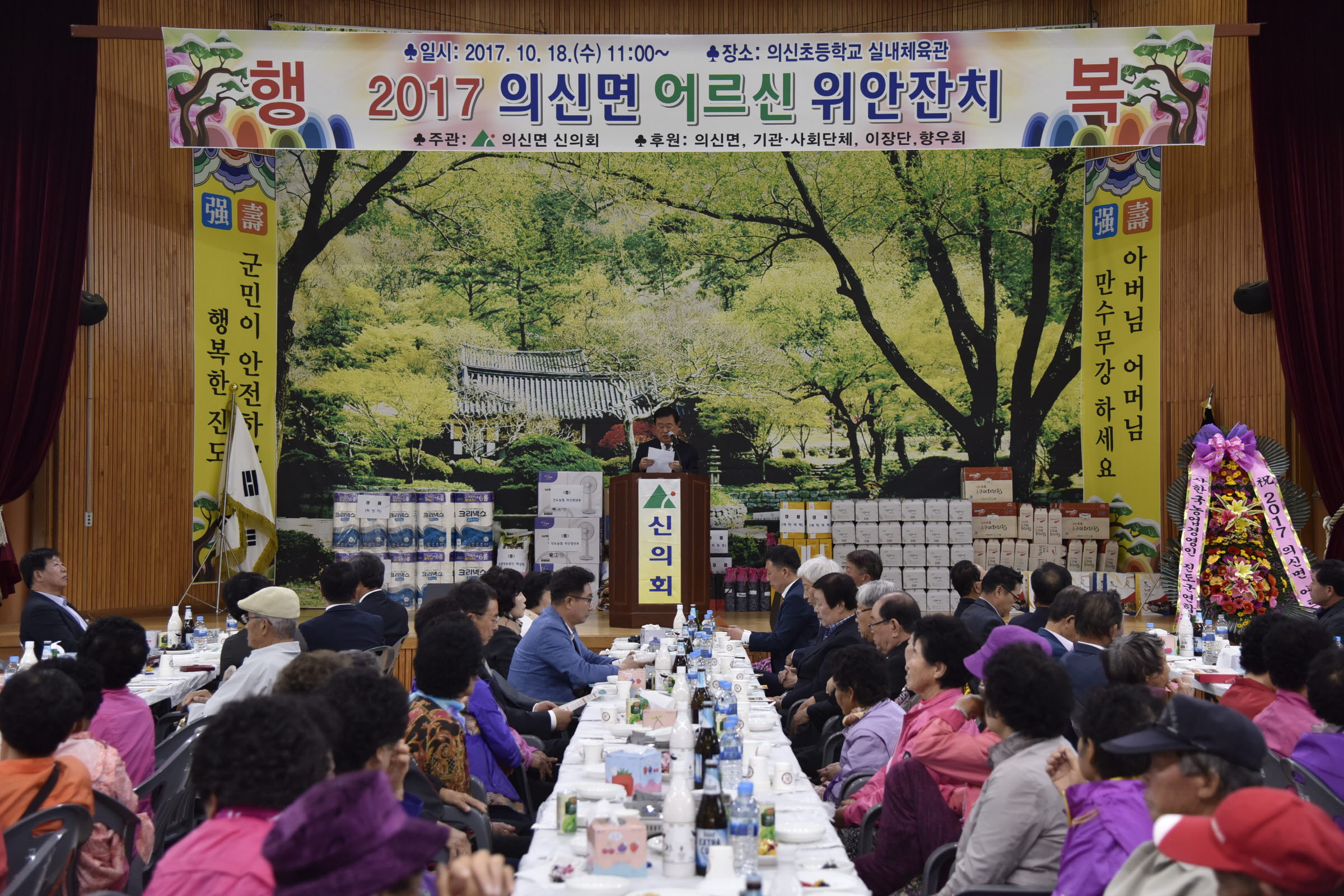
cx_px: 672
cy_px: 448
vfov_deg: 27.0
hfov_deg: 39.6
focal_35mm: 50
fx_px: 1867
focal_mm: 50
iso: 800
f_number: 4
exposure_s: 1/125
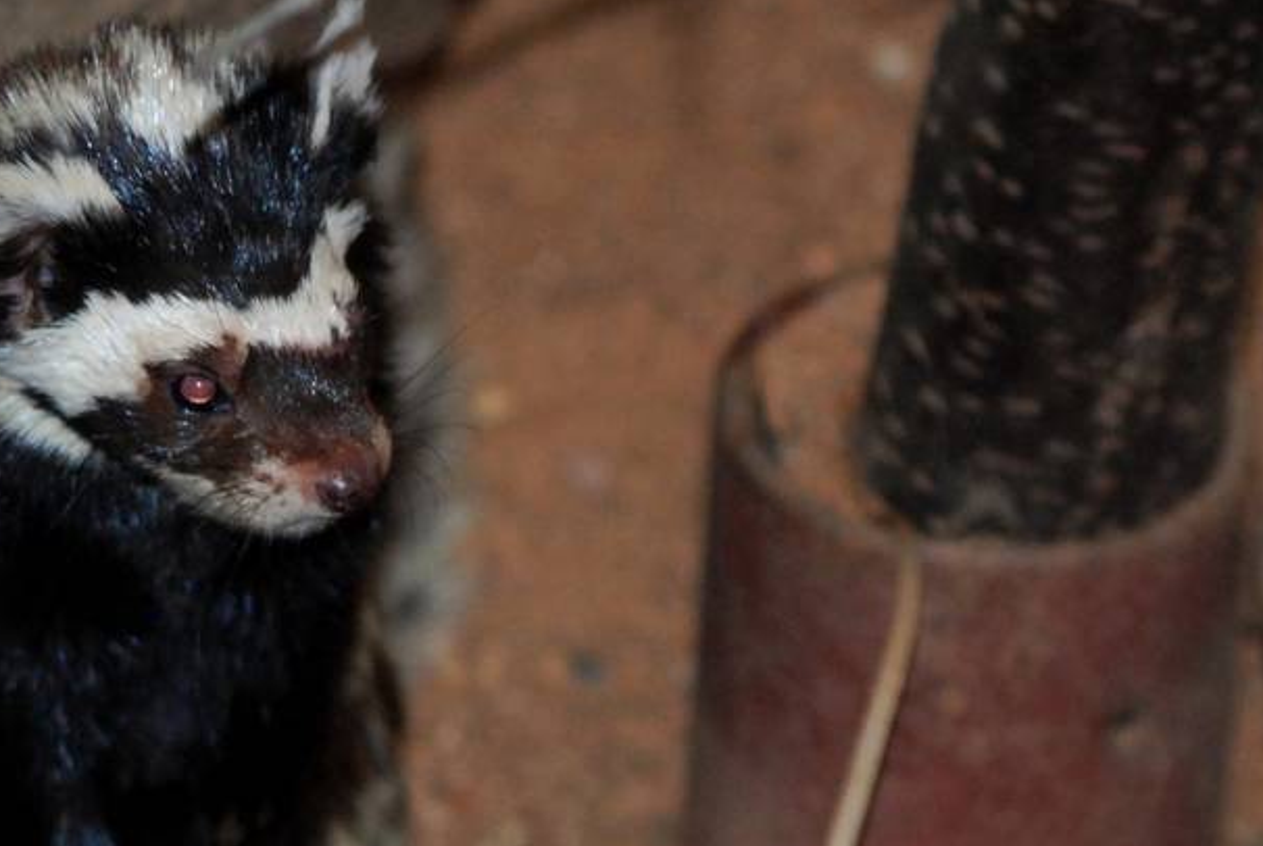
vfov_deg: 3.5
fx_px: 13913
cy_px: 128
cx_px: 67
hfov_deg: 5.2
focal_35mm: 396
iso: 1000
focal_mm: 100
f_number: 5
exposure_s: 1/60
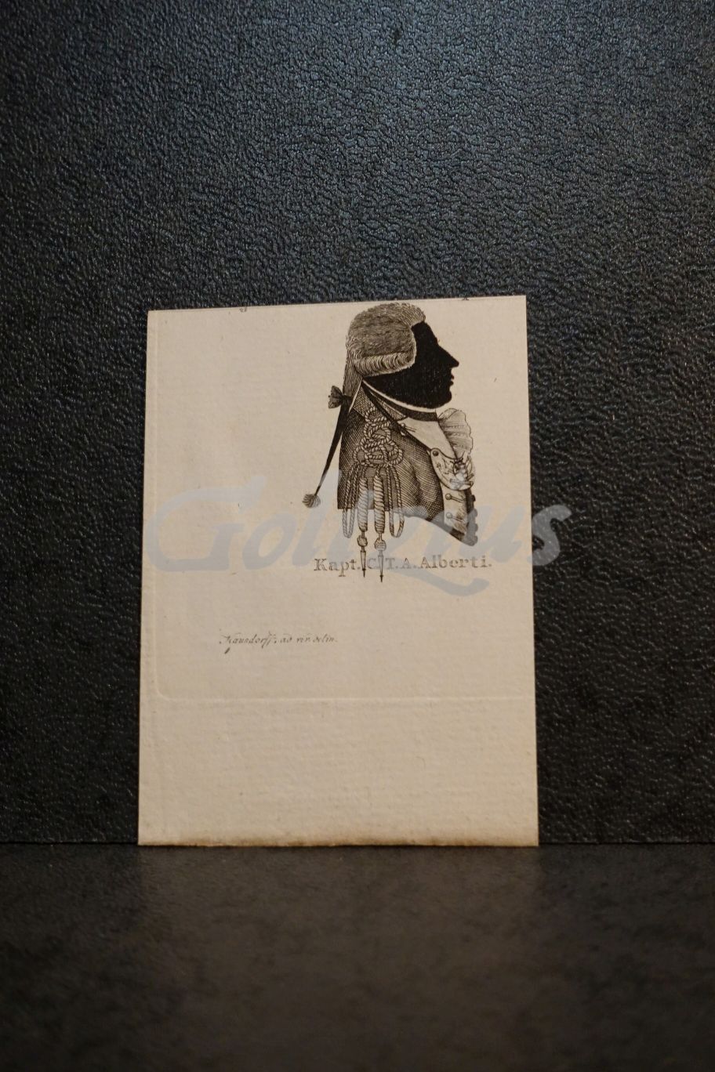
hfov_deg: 27.0
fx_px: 1489
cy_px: 536
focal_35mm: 50
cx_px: 358
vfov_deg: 39.6
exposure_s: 1/320
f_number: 4
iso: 2000
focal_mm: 18.3
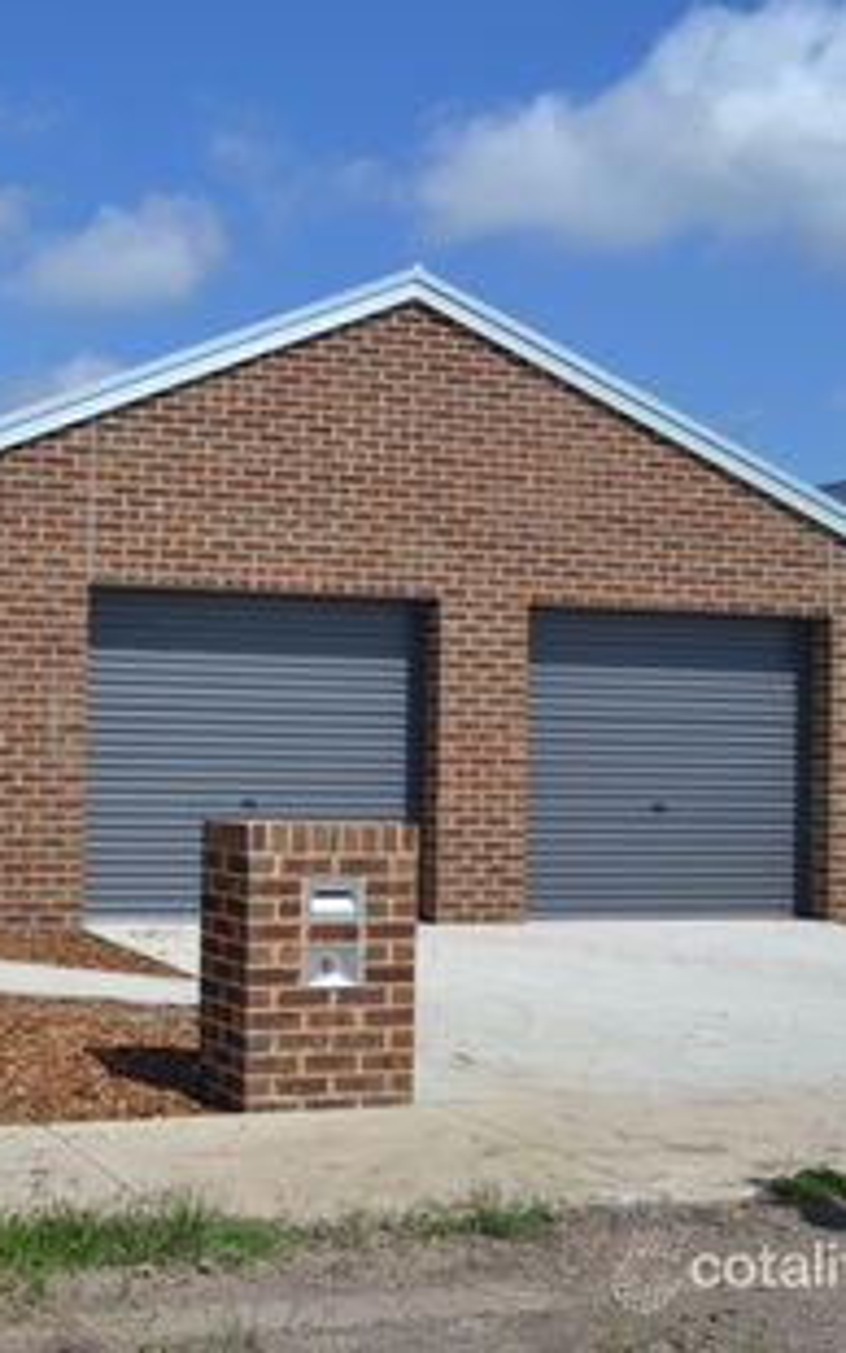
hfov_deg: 23.9
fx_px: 1880
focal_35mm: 51
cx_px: -61
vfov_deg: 39.6
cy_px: 674
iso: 100
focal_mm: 22
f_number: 9
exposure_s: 1/320
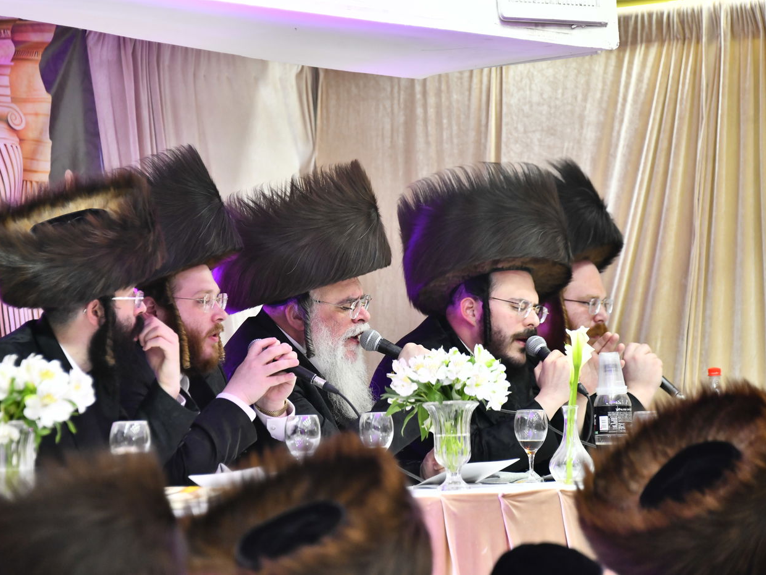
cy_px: 288
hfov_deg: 9.1
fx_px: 4802
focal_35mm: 217
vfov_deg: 6.8
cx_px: 357
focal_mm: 200
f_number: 5.6
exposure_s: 1/100
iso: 1600
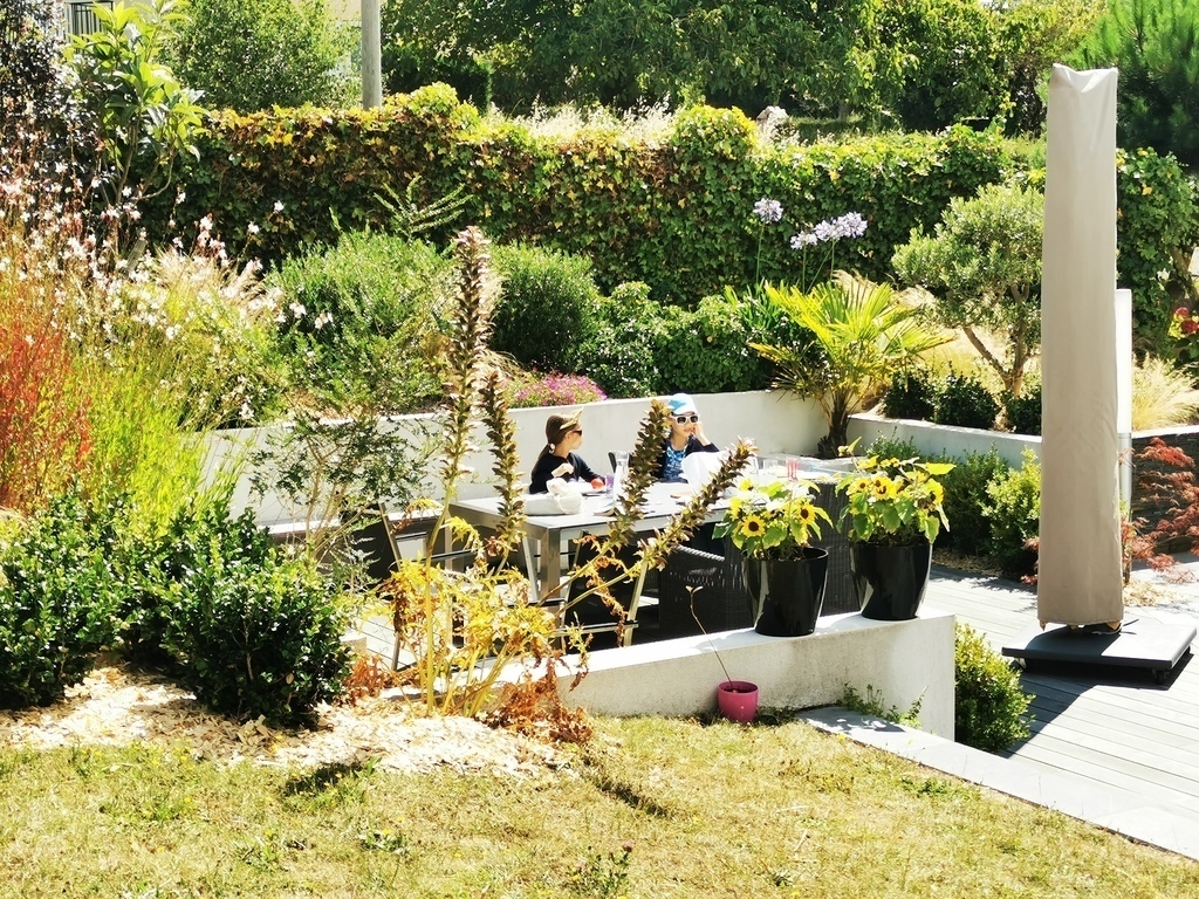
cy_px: 450
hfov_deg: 33.2
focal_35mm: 58
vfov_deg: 25.2
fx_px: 2009
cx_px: 600
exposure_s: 1/1582
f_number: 1.8
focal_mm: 5.58
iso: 50
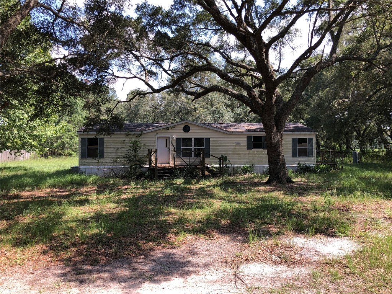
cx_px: 196
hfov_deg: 63.4
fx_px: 317
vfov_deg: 49.7
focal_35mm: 28
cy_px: 147
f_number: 1.8
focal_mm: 3.99
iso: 20
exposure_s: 1/471
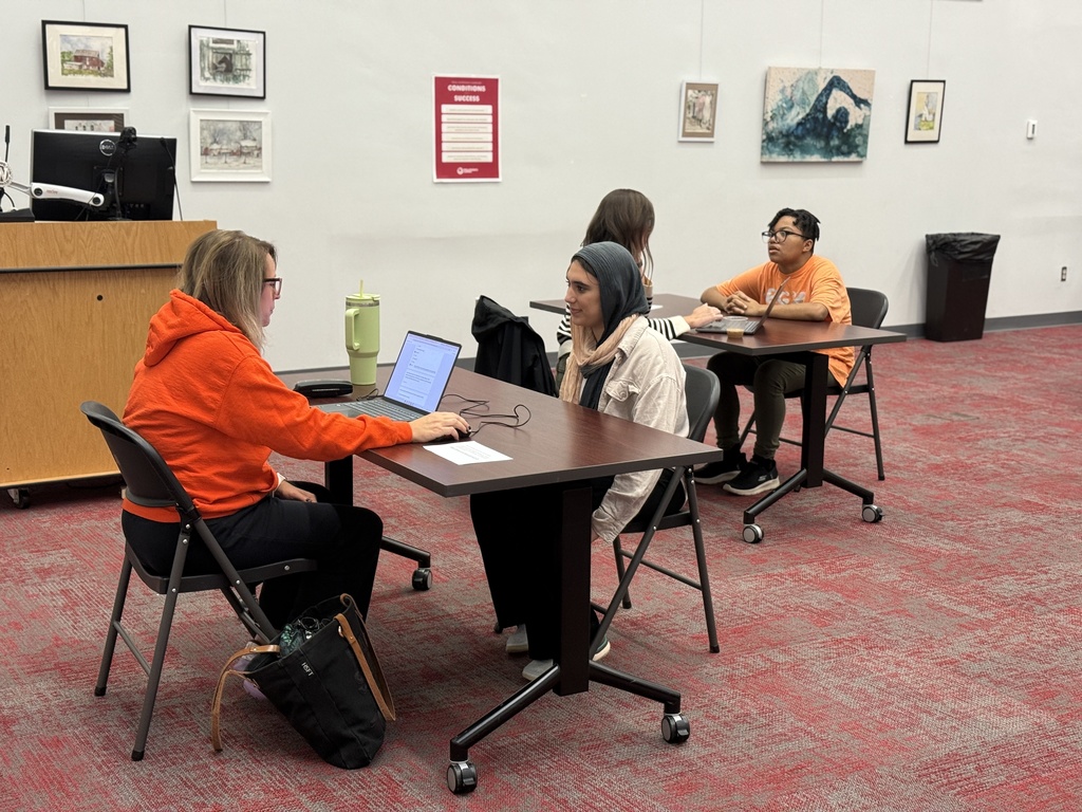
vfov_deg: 30.3
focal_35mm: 48
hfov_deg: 39.7
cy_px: 406
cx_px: 541
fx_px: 1500
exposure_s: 1/60
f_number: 1.78
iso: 160
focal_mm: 6.76
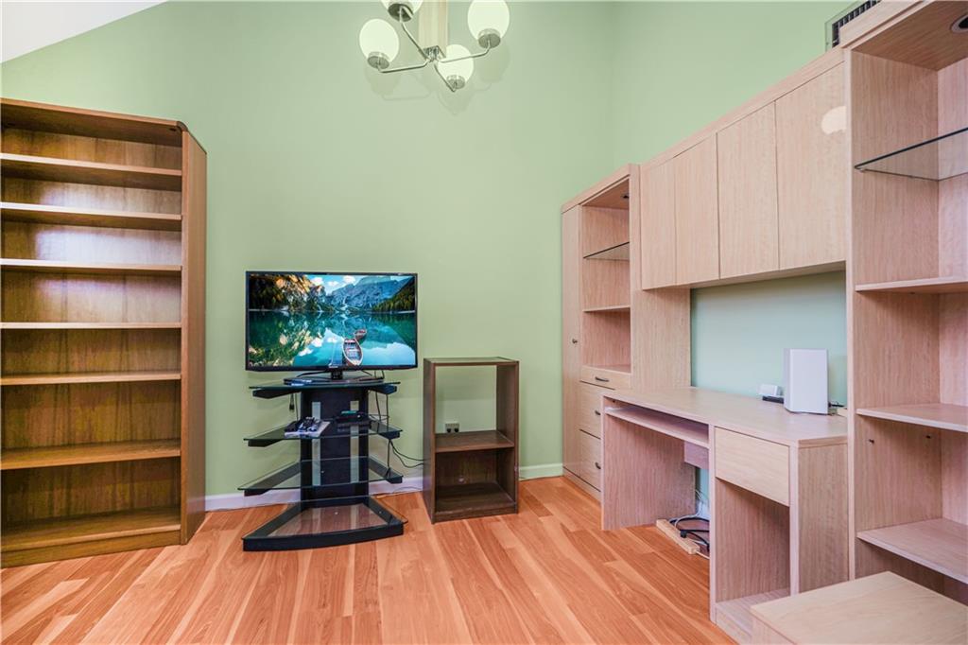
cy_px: 322
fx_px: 430
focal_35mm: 16
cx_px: 484
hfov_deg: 96.8
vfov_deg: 73.7
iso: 50
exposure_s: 1/20
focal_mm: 16
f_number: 4
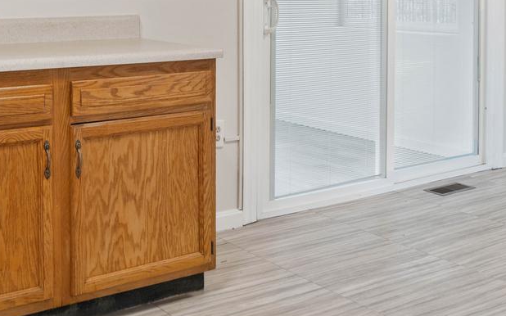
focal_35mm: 54
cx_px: 214
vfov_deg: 22.4
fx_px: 745
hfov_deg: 37.4
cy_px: -48
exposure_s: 1/25
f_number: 4
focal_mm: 16
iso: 320
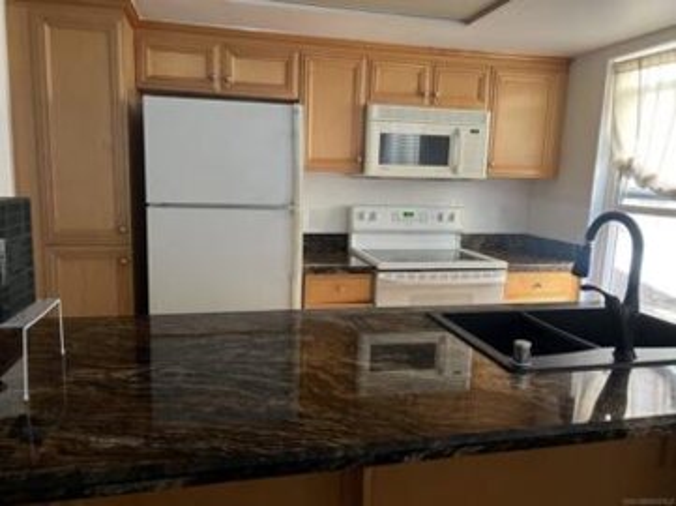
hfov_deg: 67.4
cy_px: 253
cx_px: 338
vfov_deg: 53.0
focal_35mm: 26
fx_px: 507
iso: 400
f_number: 1.5
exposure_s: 1/60
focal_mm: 5.7
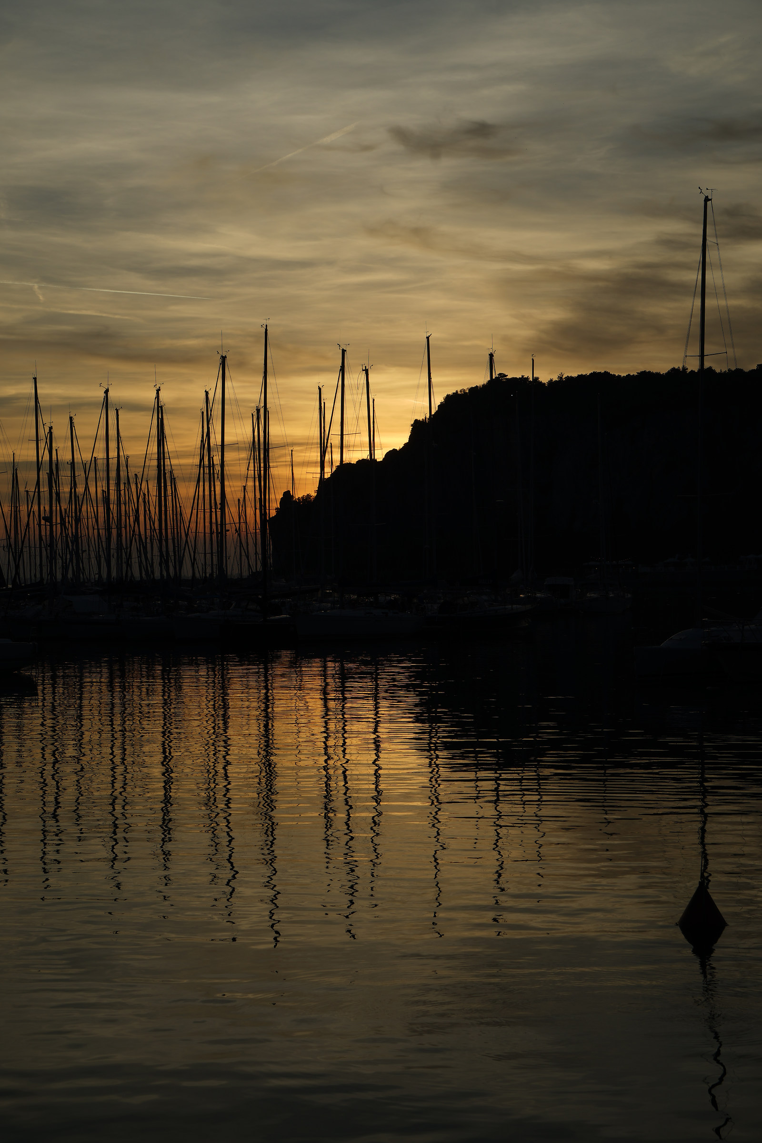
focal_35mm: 63
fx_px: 2000
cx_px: 381
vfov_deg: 31.9
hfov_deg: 21.6
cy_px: 572
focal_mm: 63
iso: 64
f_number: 9
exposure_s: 1/250
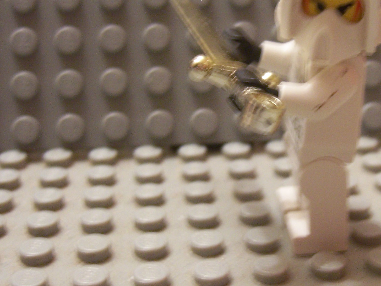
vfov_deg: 21.9
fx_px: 737
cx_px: 281
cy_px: 133
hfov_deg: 28.6
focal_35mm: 67
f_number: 2.8
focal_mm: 6.2
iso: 160
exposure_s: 1/8
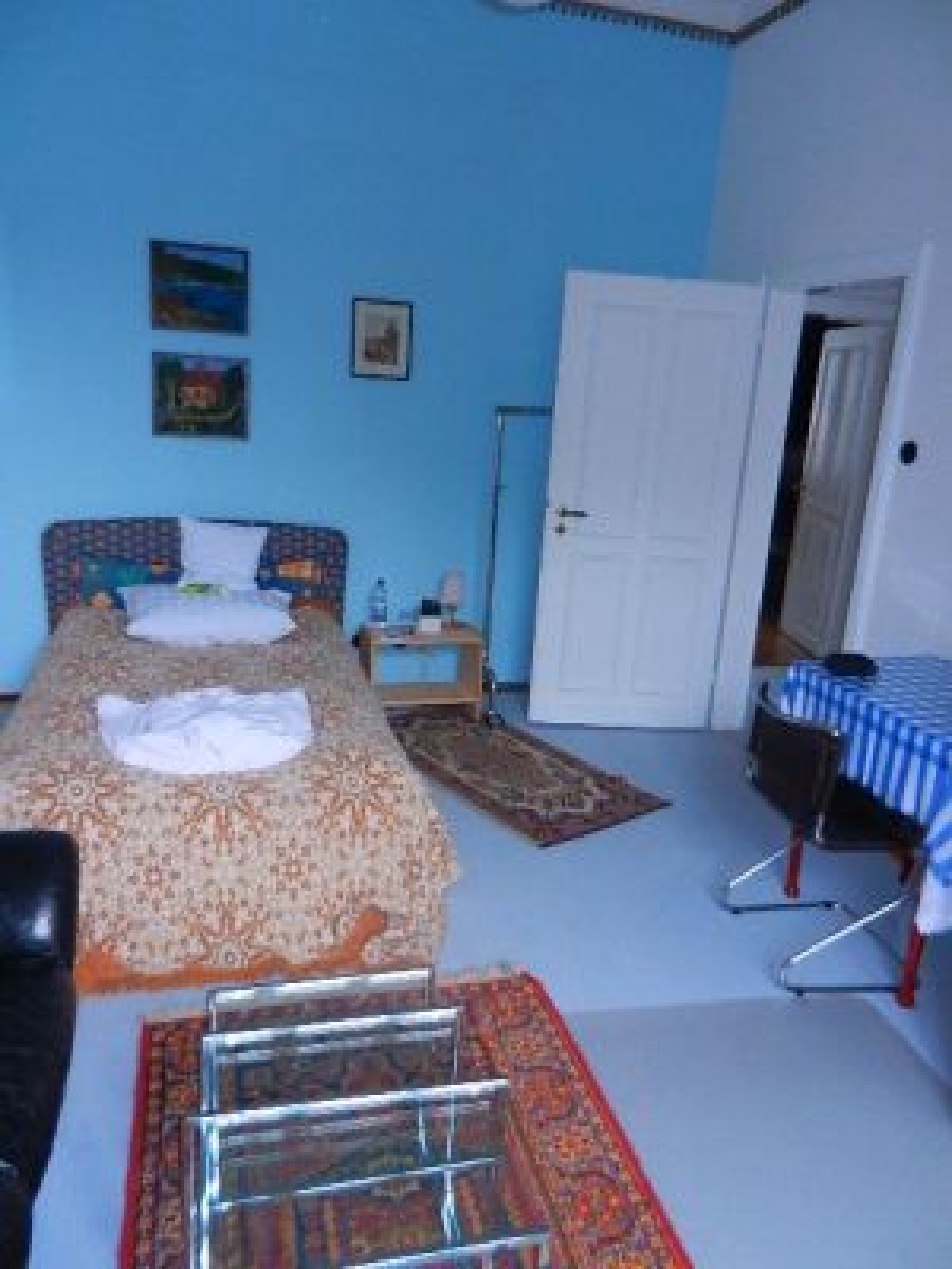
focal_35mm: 25
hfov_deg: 54.9
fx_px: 917
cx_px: 476
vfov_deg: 69.4
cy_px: 634
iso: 200
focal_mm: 4.5
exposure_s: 1/30
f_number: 3.5
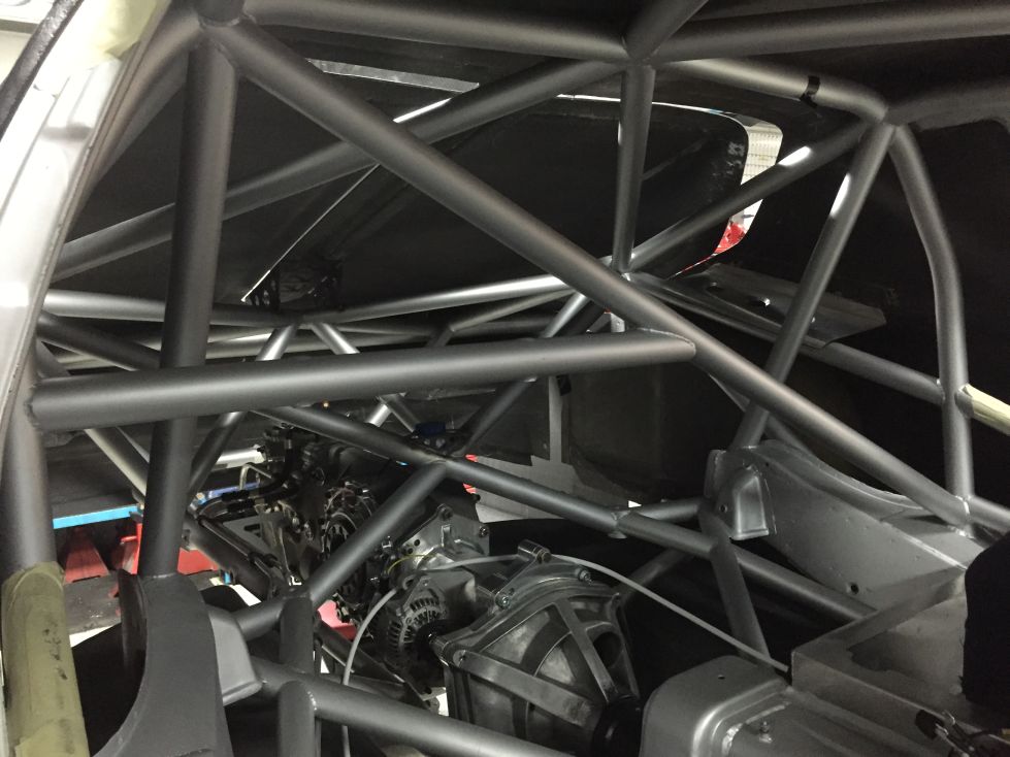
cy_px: 378
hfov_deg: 61.7
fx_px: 846
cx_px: 505
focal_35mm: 29
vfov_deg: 48.2
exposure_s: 1/17
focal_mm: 4.15
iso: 400
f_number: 2.2
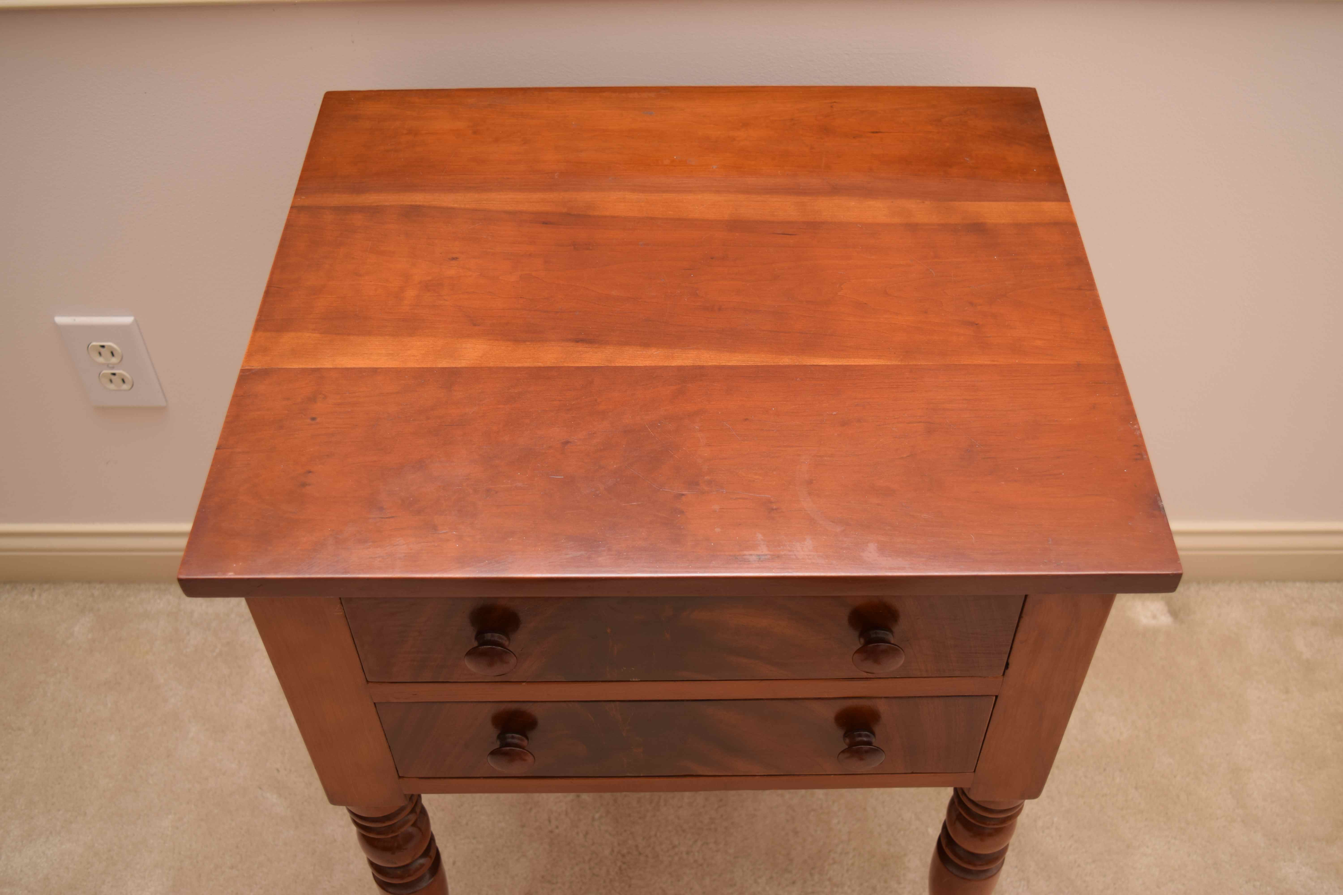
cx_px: 672
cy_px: 448
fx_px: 1399
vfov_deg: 35.5
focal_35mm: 38
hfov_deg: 51.3
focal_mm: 25
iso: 100
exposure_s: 1/60
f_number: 4
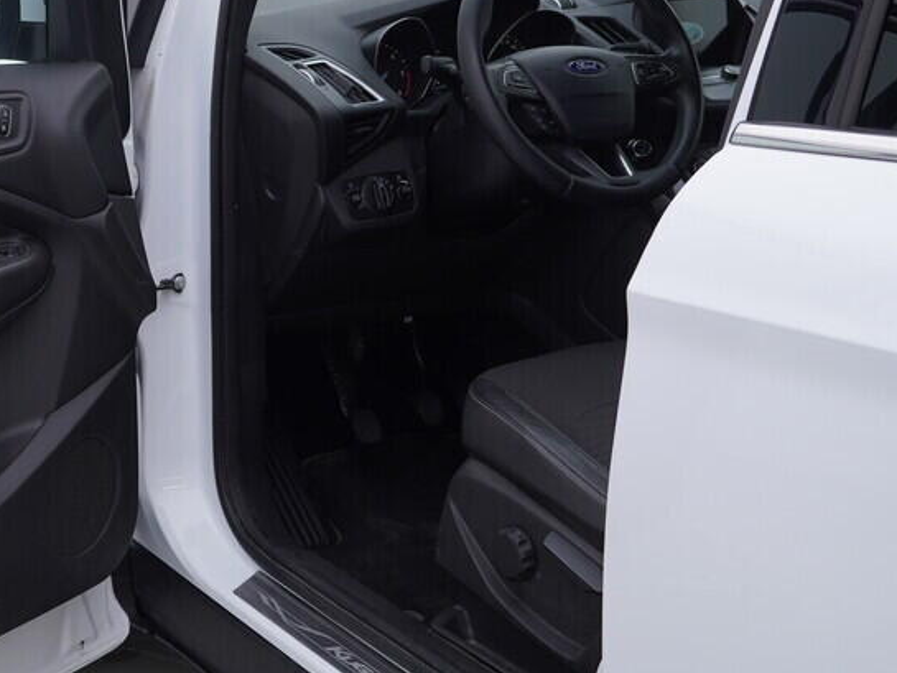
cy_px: 198
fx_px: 1685
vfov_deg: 22.5
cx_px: 176
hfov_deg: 29.1
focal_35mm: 65
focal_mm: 24
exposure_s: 1/80
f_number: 4
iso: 125
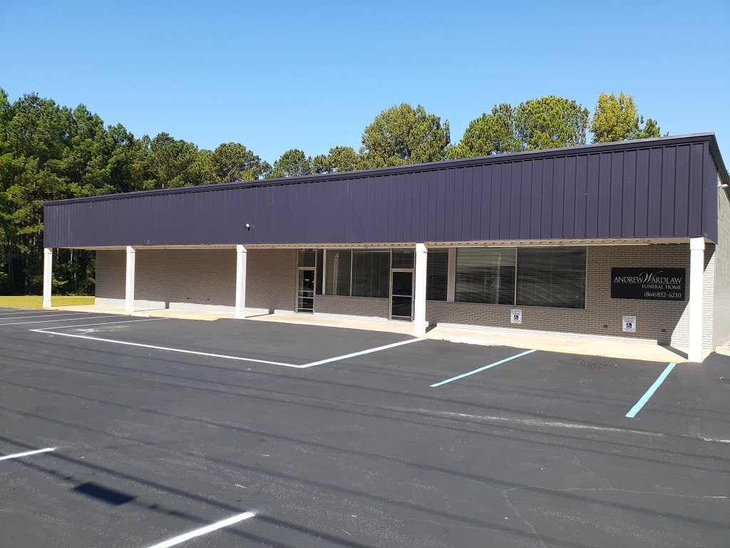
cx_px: 365
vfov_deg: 51.4
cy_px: 274
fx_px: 569
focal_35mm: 27
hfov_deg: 65.3
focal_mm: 3.6
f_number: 1.9
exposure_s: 1/772
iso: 40
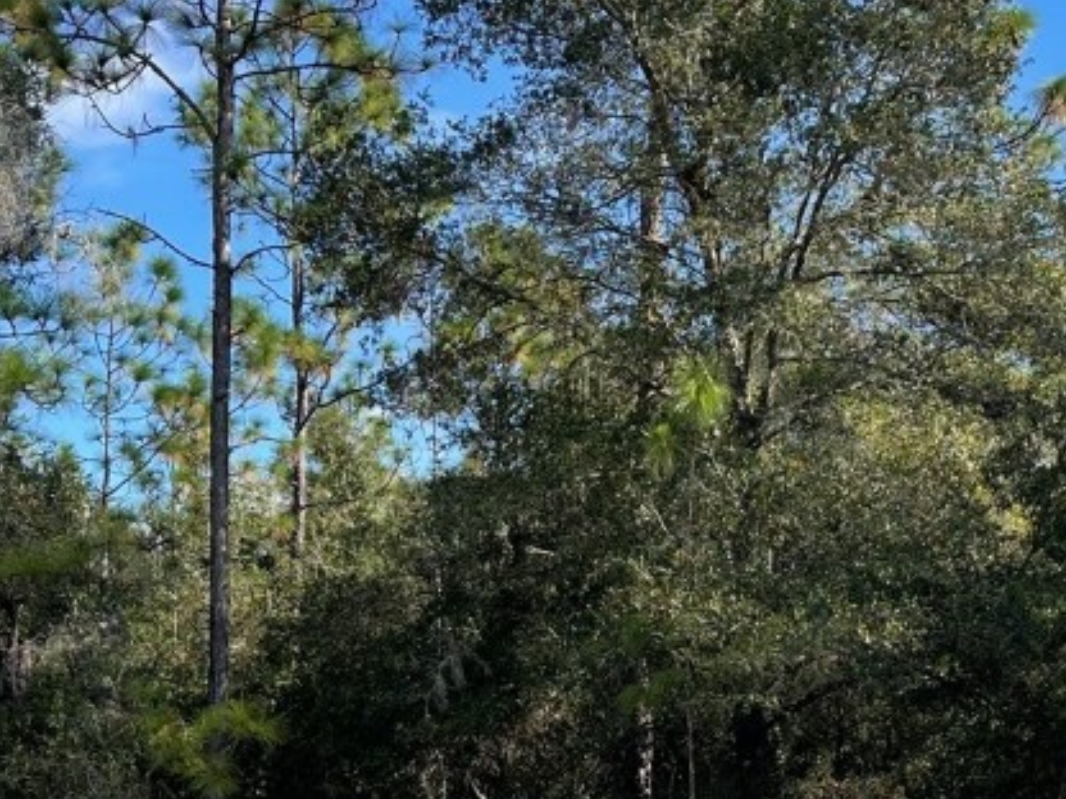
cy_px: 725
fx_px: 1971
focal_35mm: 64
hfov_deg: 30.2
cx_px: 656
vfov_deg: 22.4
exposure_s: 1/1534
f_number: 1.6
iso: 32
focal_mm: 5.1
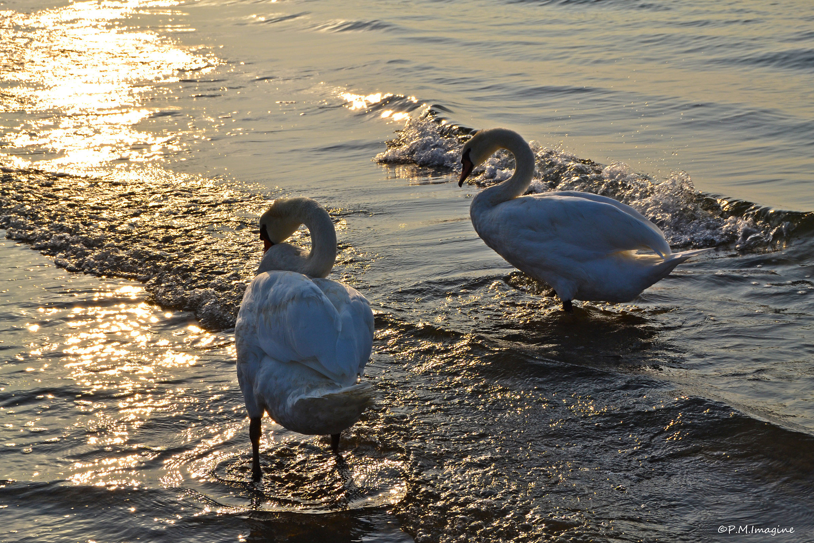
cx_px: 407
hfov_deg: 24.6
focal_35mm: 82
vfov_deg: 16.6
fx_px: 1865
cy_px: 272
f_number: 11
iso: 100
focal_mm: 55
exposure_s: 1/500
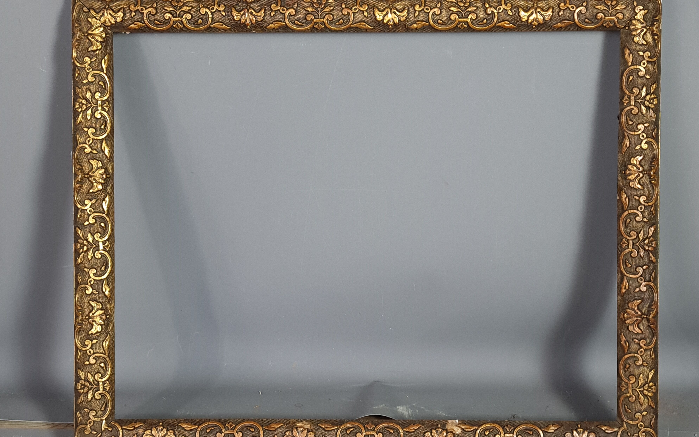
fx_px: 533
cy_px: 220
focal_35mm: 28
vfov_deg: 44.5
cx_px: 346
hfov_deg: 66.5
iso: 80
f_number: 1.8
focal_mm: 5.4
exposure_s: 1/50
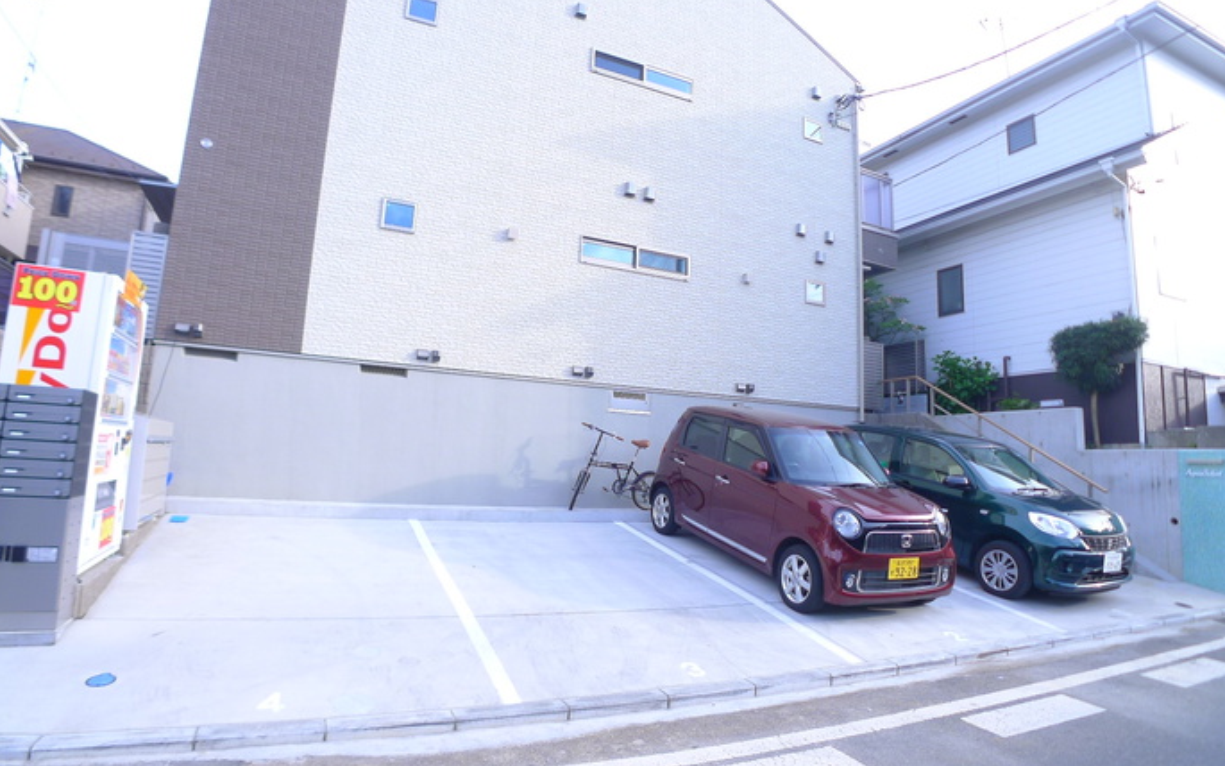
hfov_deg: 70.4
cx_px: 606
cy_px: 377
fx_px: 868
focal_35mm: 26
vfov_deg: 47.6
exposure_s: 1/160
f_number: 2.8
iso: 80
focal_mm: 5.1
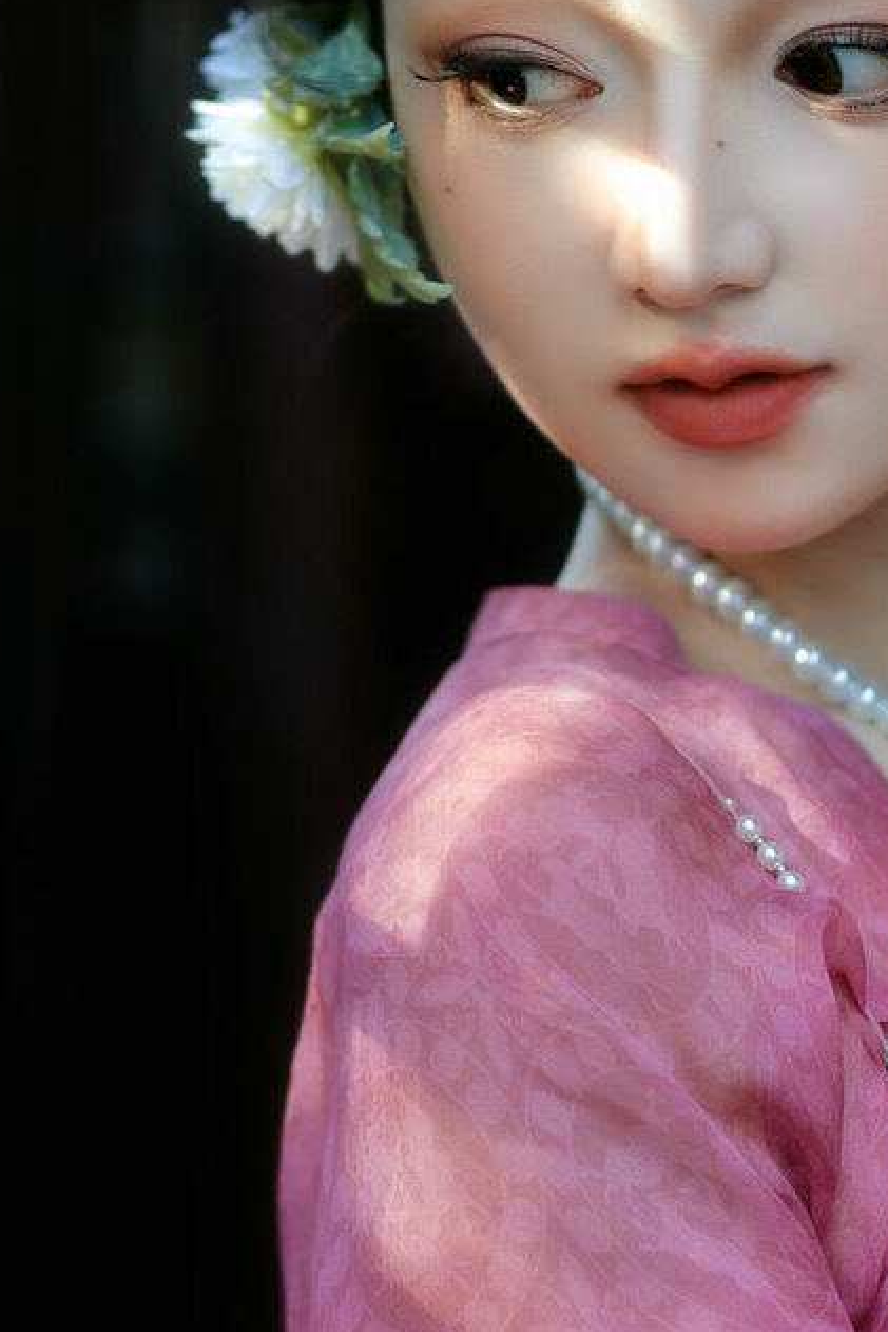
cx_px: 939
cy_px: 603
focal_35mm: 212
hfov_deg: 6.5
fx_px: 7839
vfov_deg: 9.7
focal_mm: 85
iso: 100
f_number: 1.8
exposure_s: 1/100
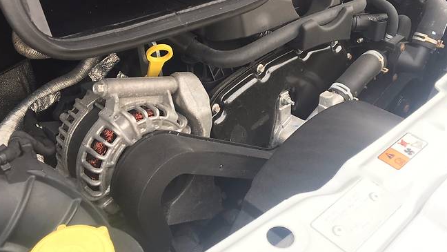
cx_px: 246
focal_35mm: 39
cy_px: 106
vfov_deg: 30.4
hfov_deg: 51.5
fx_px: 462
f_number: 2.2
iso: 32
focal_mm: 4.2
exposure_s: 1/100
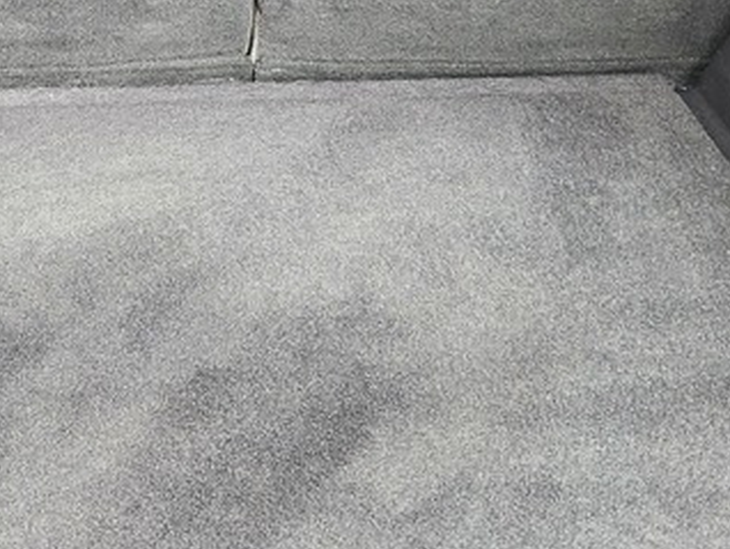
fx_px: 1562
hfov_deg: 25.5
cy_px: -2
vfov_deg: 19.3
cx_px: 83
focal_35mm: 74
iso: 250
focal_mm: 5.4
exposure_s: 1/100
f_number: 1.8
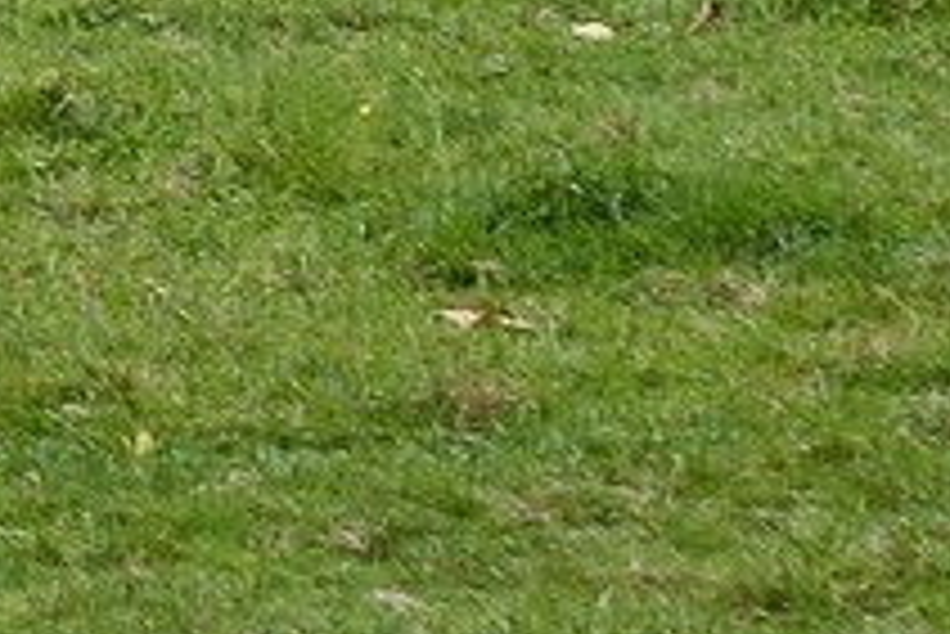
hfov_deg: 3.8
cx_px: -1301
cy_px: -1722
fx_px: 13995
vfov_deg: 2.5
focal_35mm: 530
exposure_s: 1/160
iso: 200
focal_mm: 70
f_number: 5.6
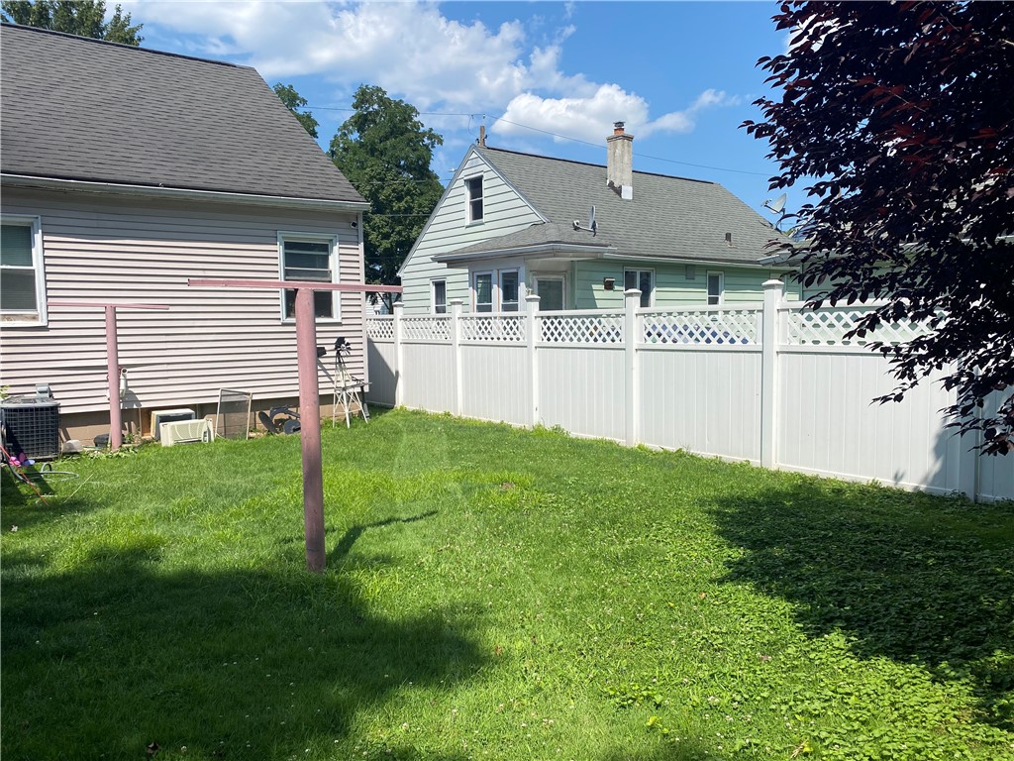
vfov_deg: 53.1
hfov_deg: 67.3
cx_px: 507
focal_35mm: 26
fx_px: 762
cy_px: 380
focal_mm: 4.25
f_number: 1.8
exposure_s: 1/3731
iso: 32
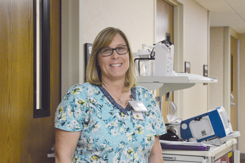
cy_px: 82
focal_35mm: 82
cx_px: 122
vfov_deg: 16.5
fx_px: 561
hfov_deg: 24.6
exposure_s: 1/160
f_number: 5.6
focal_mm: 55
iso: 3200
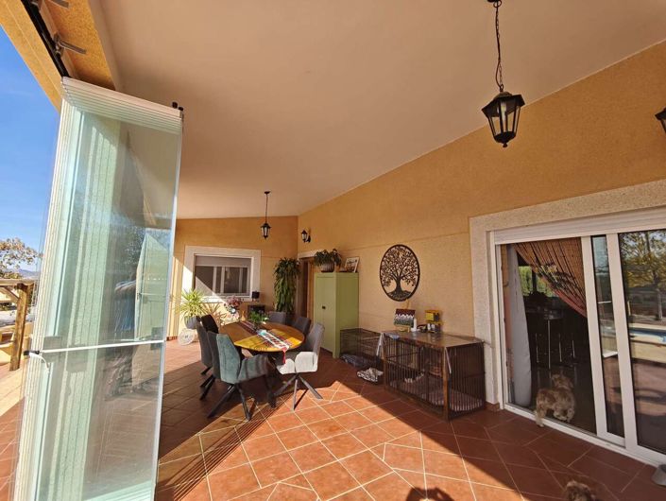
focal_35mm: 14
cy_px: 250
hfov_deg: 102.0
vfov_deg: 85.8
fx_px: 270
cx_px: 333
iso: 50
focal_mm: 2.16
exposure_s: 1/369
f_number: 2.2
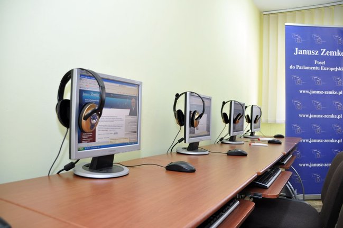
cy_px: 114
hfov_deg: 67.4
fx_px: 257
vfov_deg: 47.8
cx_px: 172
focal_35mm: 27
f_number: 4
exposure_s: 1/60
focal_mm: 18
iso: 450
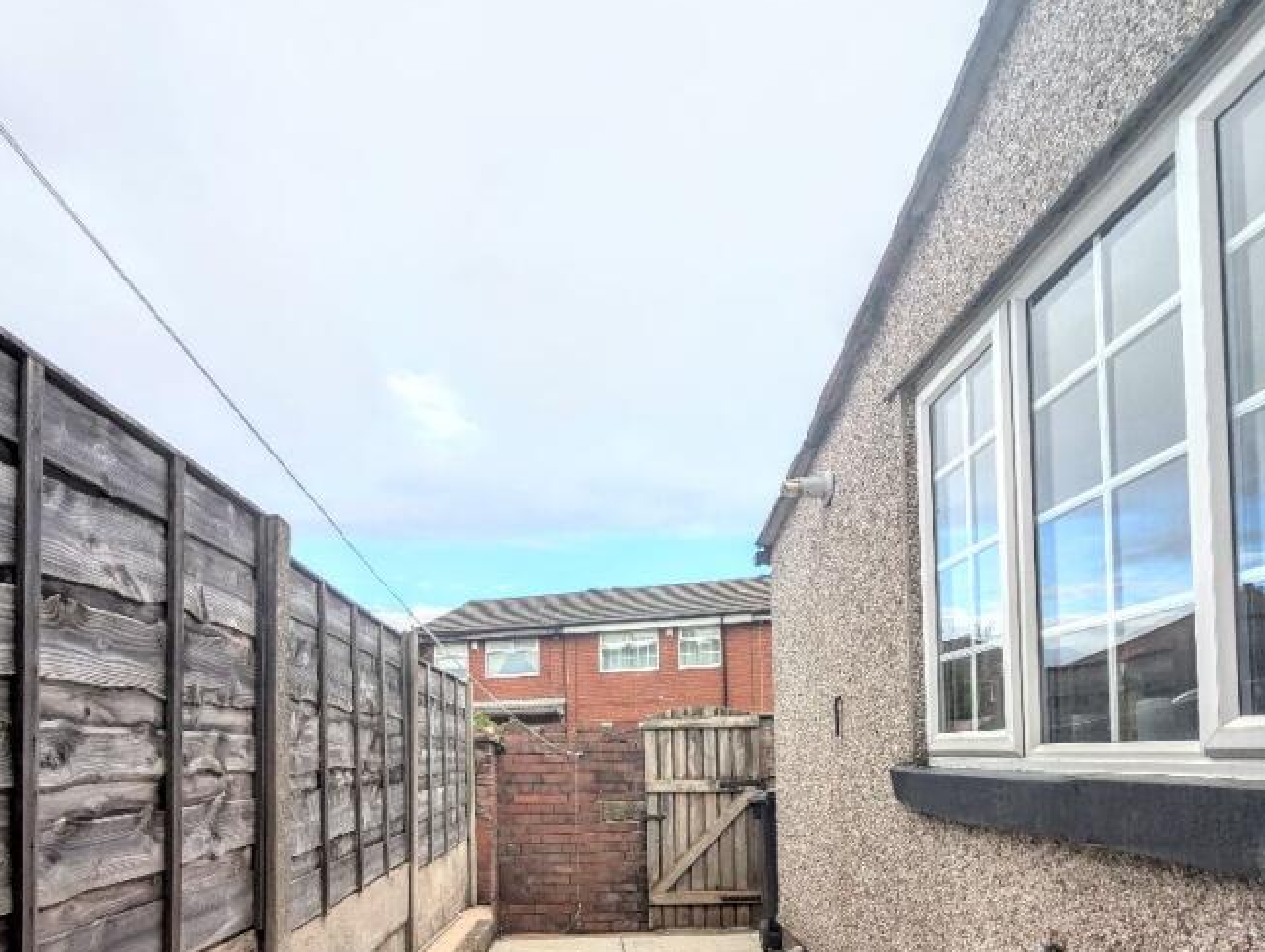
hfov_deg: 84.5
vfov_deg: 64.7
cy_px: 714
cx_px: 590
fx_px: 695
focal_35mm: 19
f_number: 1.7
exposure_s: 1/860
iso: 48
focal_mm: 2.02
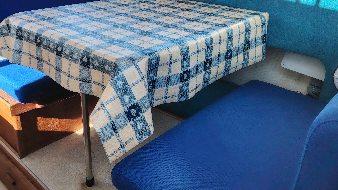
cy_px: 73
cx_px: 143
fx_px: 314
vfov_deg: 33.6
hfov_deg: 56.4
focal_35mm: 35
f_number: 1.75
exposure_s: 1/199
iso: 100
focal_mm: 5.25
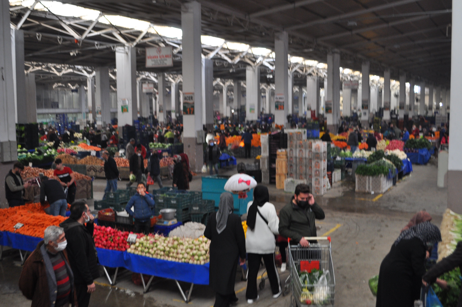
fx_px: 461
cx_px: 231
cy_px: 154
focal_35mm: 36
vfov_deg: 36.8
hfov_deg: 53.2
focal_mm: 24
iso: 720
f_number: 4
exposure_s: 1/60
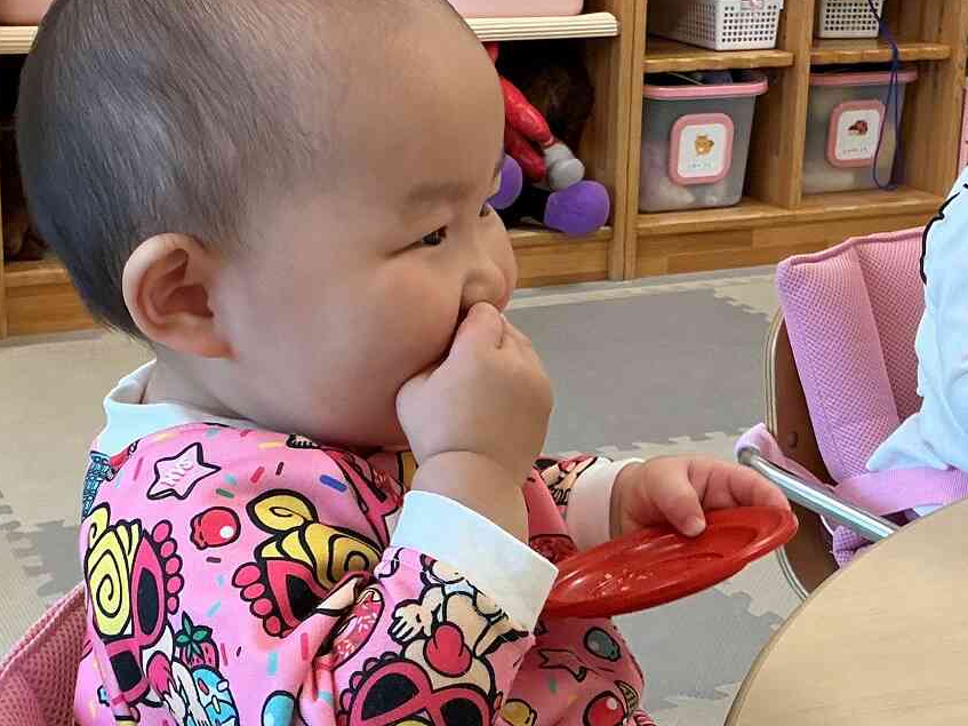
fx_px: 1929
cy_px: 310
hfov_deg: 28.1
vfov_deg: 21.3
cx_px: 568
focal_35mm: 69
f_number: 1.8
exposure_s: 1/120
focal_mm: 3
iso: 64
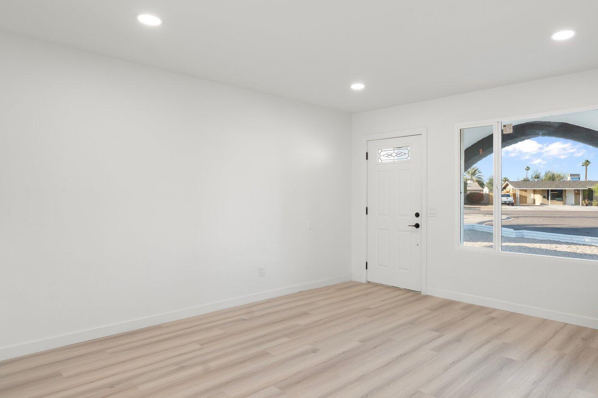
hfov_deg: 75.5
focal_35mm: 23
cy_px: 202
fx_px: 382
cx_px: 347
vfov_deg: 55.1
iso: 1000
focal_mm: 16
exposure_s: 1/13
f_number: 8
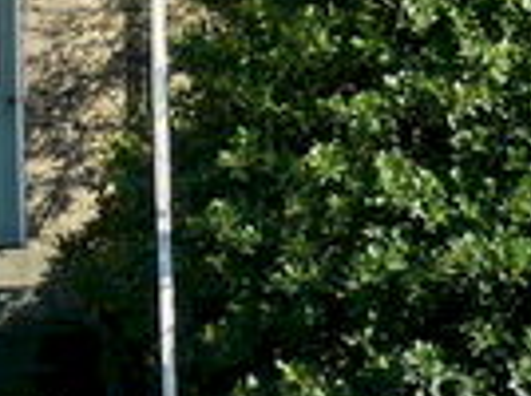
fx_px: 2404
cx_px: 36
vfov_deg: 9.2
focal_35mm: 157
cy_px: -156
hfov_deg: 12.5
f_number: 4
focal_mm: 5.5
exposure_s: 1/320
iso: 100
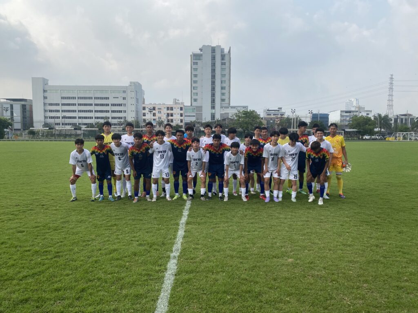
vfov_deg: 53.1
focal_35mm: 26
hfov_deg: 67.3
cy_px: 156
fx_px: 314
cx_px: 209
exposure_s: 1/2315
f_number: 1.8
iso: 32
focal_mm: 4.25
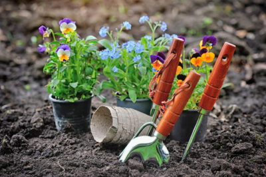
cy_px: 88
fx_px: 775
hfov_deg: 19.5
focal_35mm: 105
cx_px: 133
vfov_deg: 13.0
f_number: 6.3
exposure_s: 1/100
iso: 200
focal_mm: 105
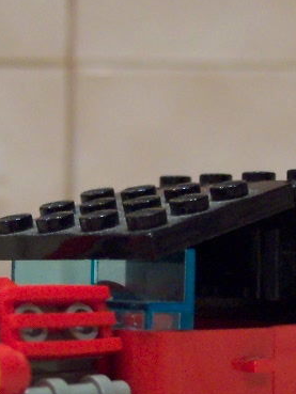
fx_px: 1219
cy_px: 262
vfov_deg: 18.3
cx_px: 181
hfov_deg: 13.8
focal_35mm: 107
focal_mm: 8
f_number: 2.8
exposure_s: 1/30
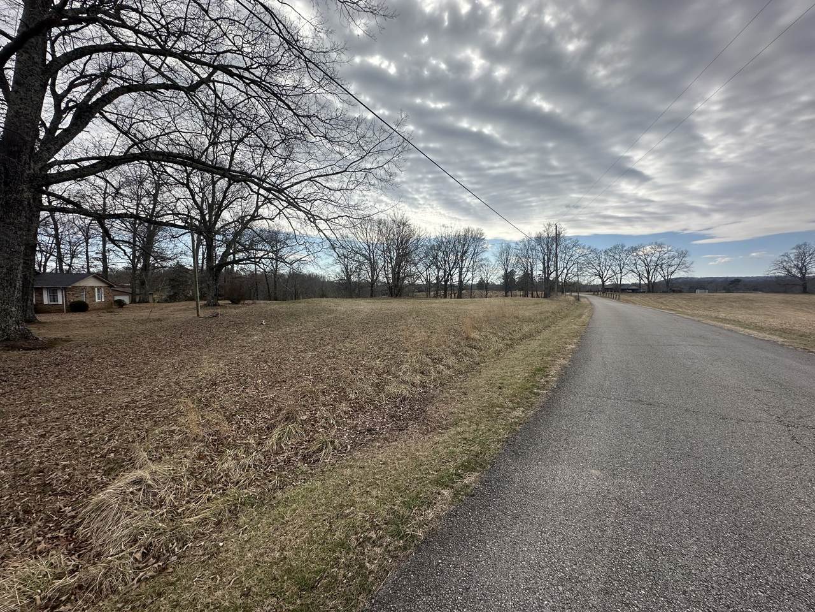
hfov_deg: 102.1
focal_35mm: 14
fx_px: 330
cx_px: 408
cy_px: 306
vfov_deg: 85.7
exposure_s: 1/2451
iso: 50
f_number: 2.2
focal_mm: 2.22
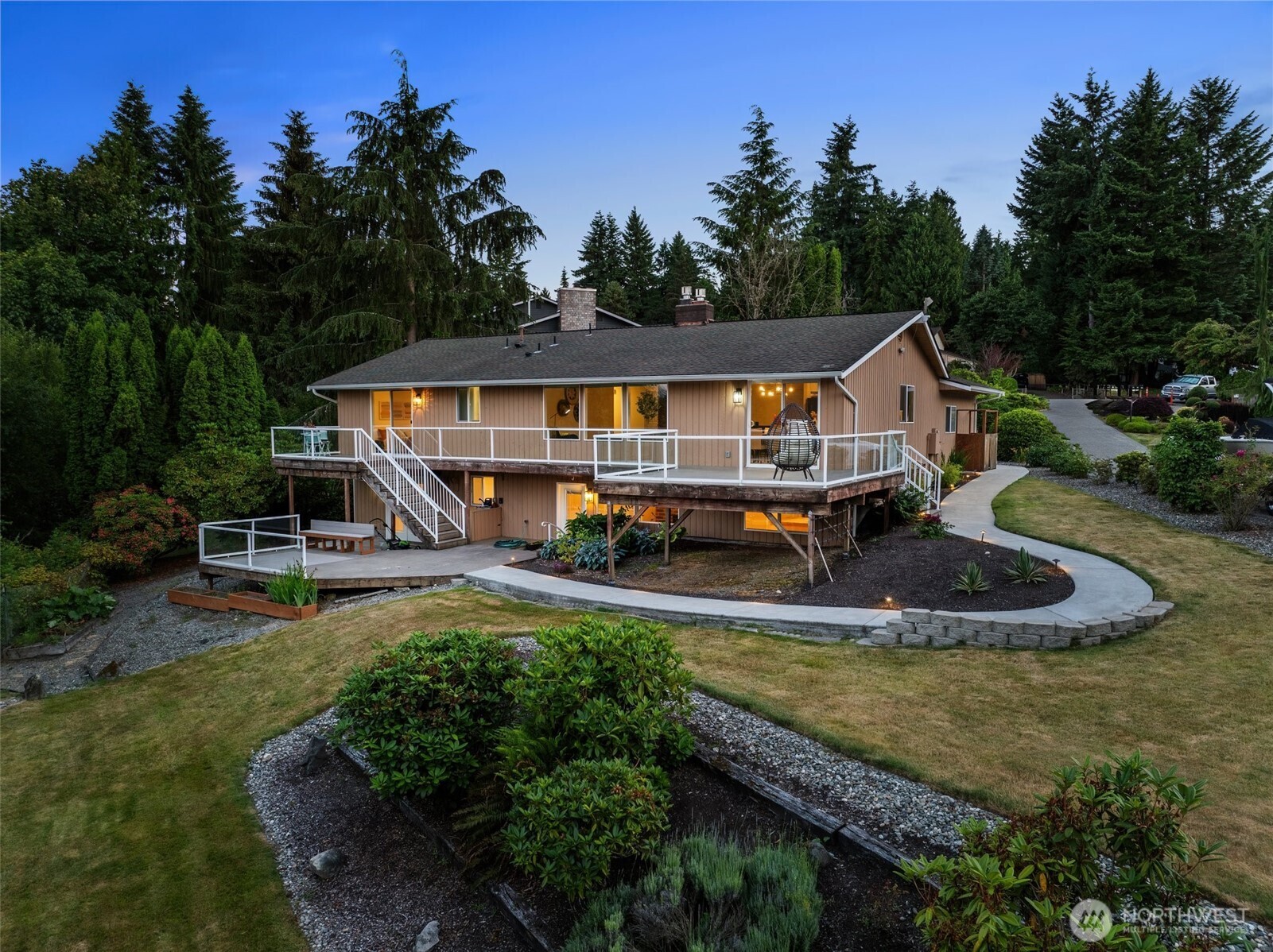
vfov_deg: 56.7
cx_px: 636
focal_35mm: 24
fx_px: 882
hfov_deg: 71.6
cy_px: 476
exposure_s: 1/30
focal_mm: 12.29
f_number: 2.8
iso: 140
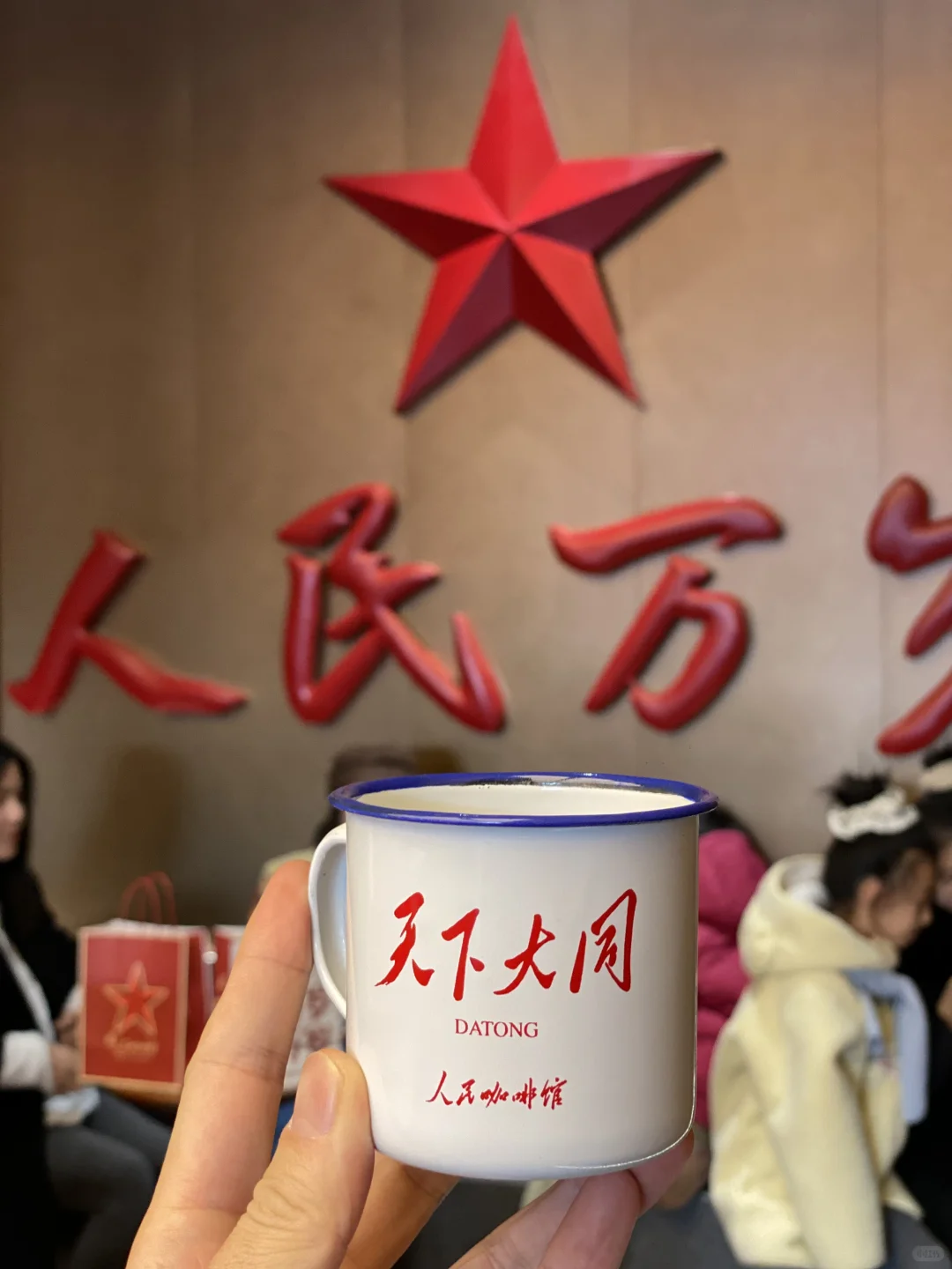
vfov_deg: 36.8
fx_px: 1907
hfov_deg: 28.0
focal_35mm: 52
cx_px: 476
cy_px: 634
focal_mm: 6
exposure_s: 1/33
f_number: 2
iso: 160
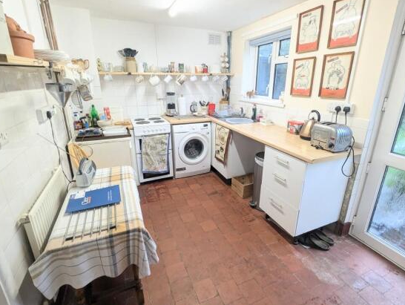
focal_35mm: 17
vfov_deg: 74.8
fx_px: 199
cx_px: 208
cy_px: 145
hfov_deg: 90.9
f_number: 2.2
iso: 428
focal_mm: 2.35
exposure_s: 1/100
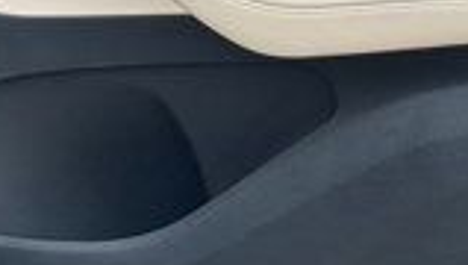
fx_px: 2610
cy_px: -268
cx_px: 433
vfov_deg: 5.7
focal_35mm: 210
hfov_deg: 10.2
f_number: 1.78
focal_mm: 6.76
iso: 100
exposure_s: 1/97
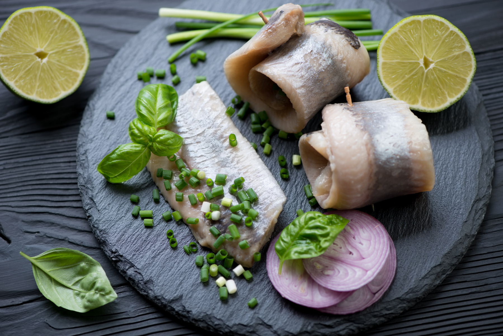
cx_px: 252
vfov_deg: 13.1
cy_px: 168
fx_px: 1467
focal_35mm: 105
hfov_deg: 19.5
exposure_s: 1/125
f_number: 4
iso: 100
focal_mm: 105
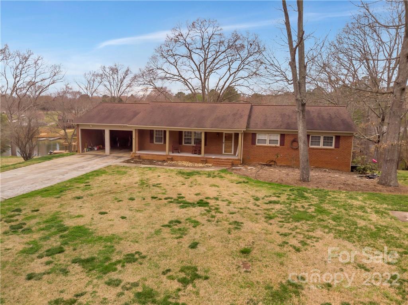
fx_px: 283
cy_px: 152
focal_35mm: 24
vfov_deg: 56.7
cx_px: 204
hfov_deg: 71.6
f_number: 2.8
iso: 100
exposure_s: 1/60
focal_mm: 4.5
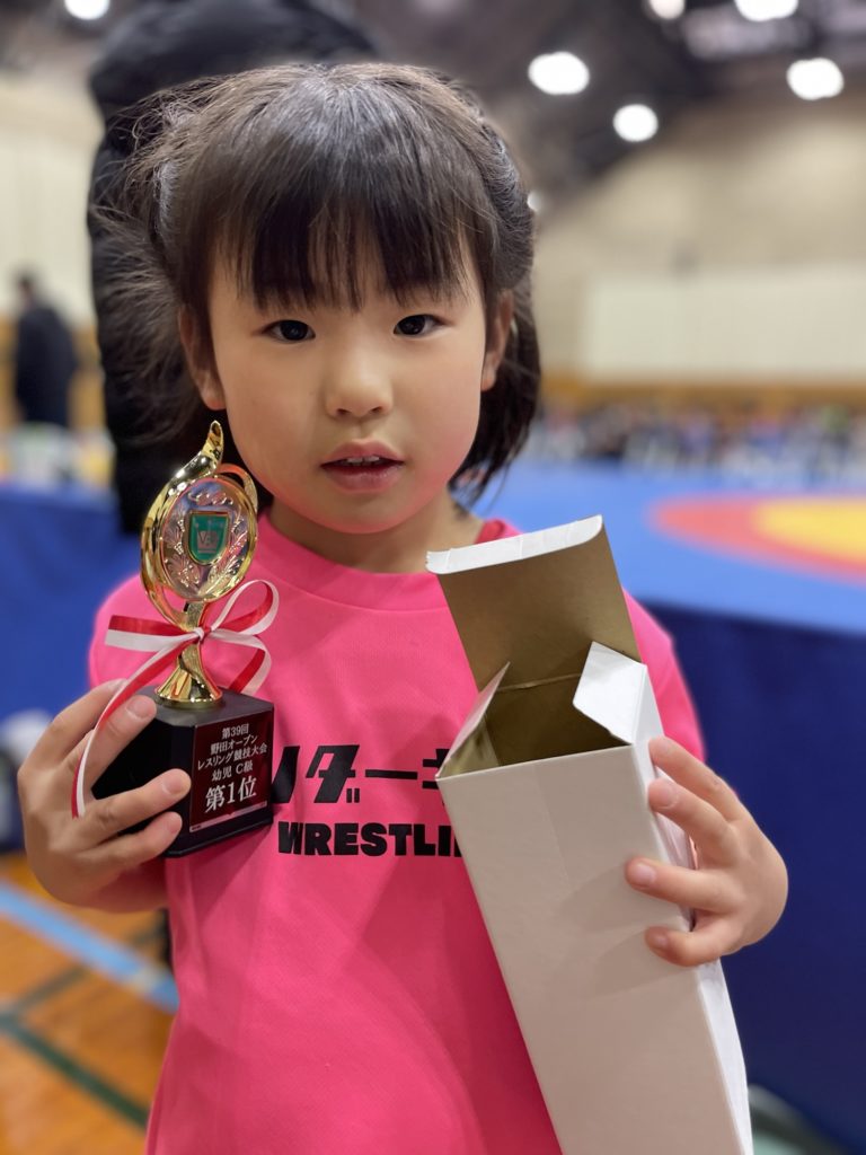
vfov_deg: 67.3
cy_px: 578
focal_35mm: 26
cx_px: 433
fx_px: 867
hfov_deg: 53.1
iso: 200
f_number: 1.6
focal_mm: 5.1
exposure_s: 1/60
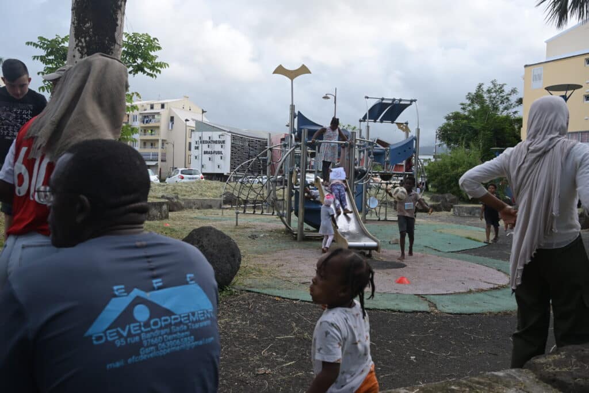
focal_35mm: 30
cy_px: 196
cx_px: 294
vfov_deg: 43.0
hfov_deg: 61.1
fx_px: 499
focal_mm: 30.5
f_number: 8
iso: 400
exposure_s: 1/500
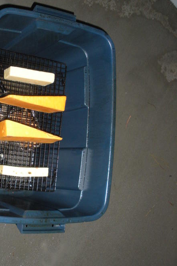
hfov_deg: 26.2
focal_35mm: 51
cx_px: 48
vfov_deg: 38.9
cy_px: 144
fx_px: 376
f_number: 3.5
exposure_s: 1/60
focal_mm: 6.3
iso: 231
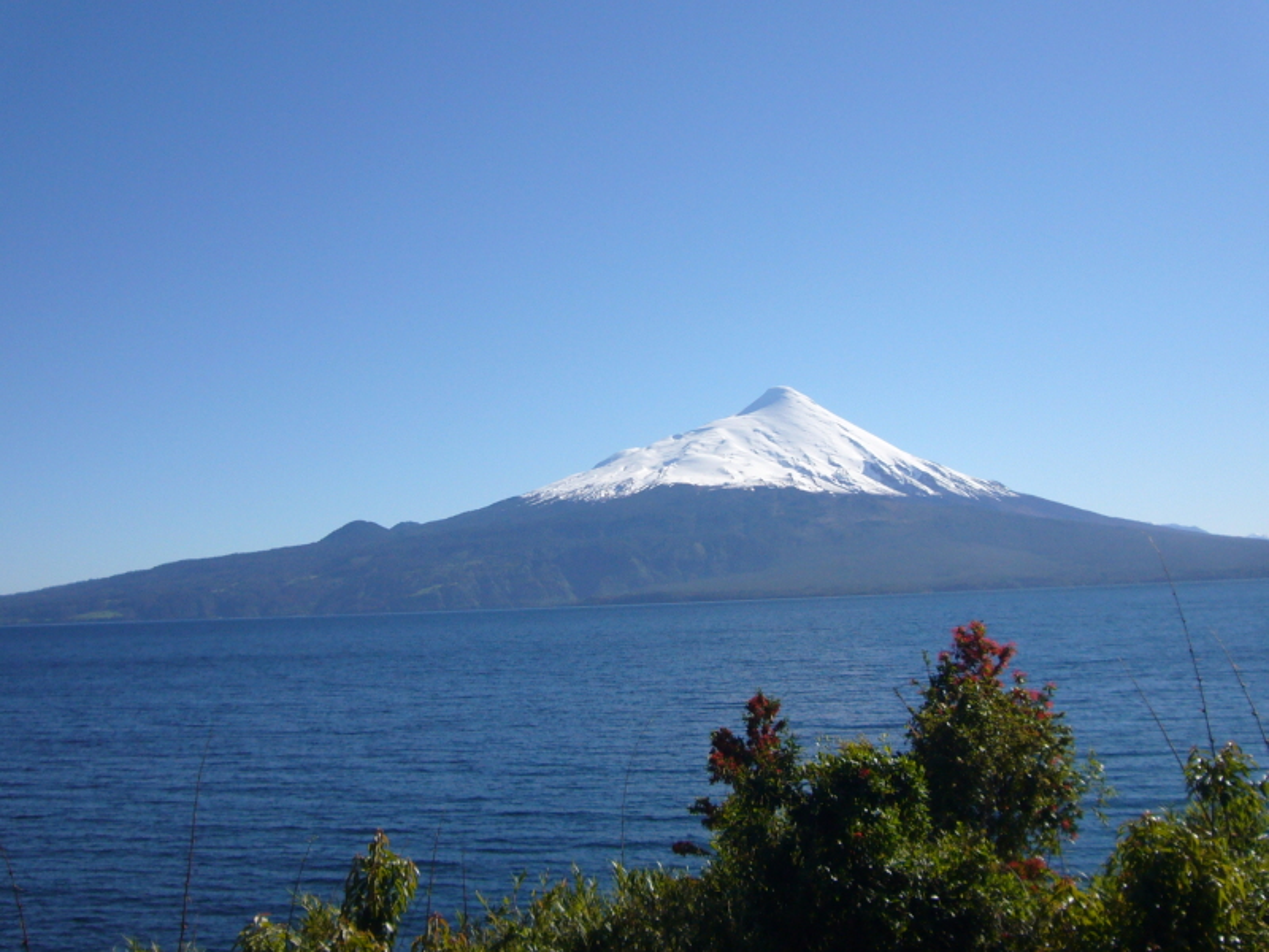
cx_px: 634
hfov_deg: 46.8
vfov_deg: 36.0
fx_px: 1466
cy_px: 476
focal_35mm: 40
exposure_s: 1/500
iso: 80
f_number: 5.6
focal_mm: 4.7
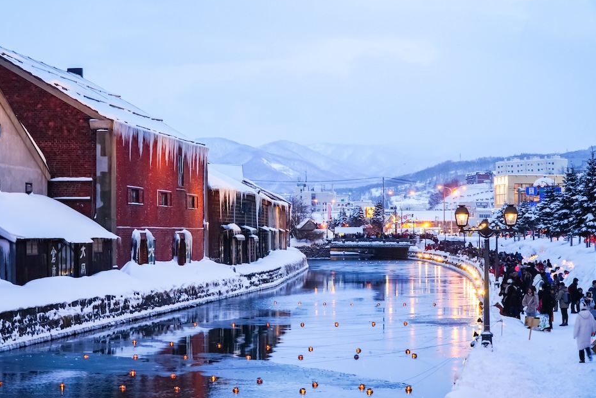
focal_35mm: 70
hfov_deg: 29.0
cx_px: 279
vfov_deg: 19.6
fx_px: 1151
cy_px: 205
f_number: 8
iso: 1000
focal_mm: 43
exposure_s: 1/13
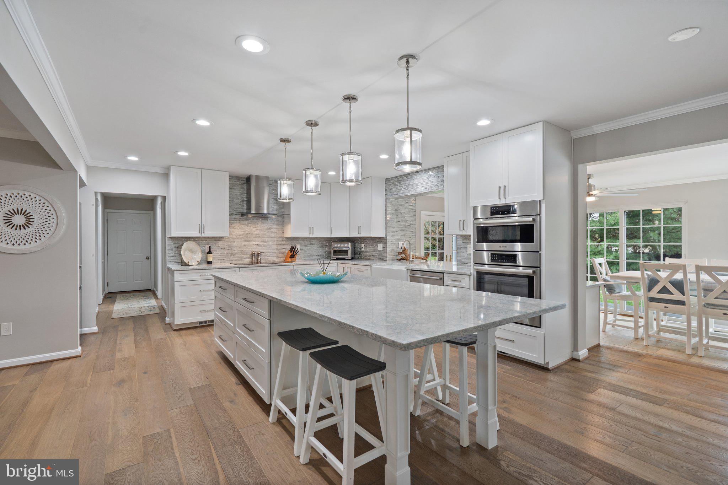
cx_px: 364
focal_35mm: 16
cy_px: 242
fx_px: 324
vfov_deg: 73.7
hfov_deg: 96.7
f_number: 8
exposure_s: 1/6
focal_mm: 16
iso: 500
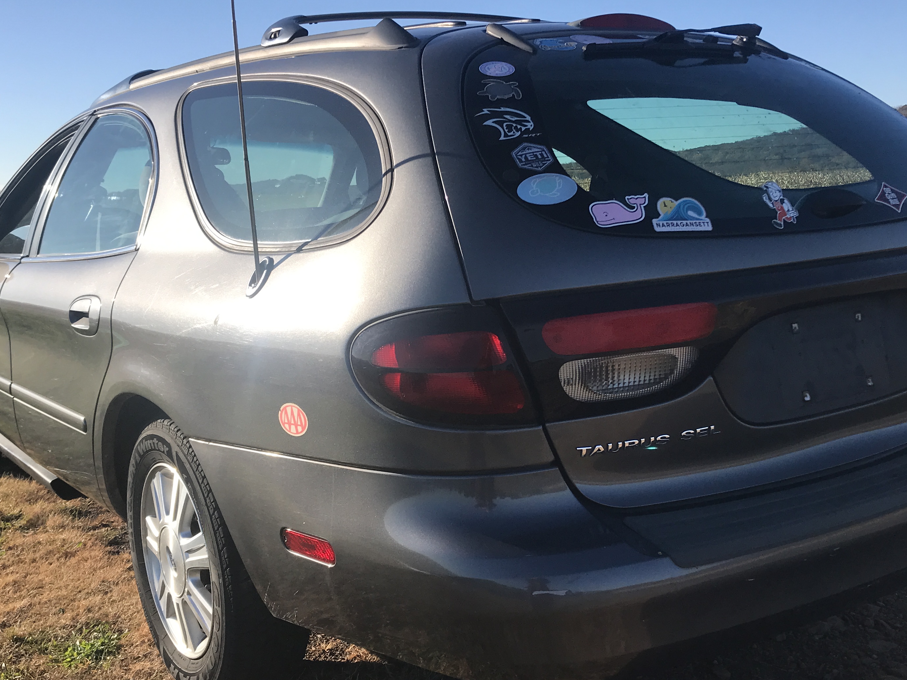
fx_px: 1074
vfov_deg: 35.1
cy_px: 392
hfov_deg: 45.8
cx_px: 442
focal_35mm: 41
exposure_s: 1/1953
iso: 20
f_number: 1.8
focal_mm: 3.99
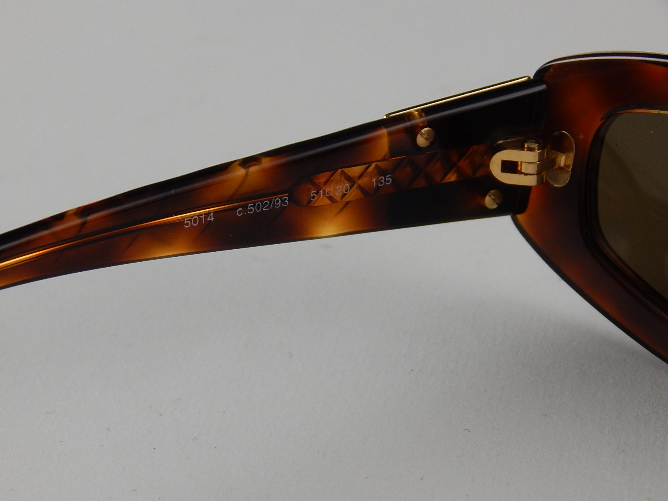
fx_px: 2007
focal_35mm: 104
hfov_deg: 18.9
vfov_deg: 14.2
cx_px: 334
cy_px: 250
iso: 400
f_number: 4.5
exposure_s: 1/125
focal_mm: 18.7
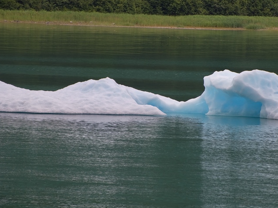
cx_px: 165
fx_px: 3445
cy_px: 99
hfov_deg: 4.6
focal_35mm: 429
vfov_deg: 3.5
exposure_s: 1/500
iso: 125
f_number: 5.3
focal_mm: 220
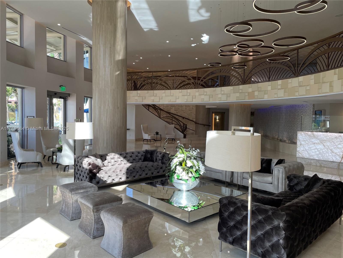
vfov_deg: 53.1
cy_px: 129
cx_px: 172
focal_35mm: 26
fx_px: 258
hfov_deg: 67.3
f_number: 1.6
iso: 50
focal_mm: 4.2
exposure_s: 1/125
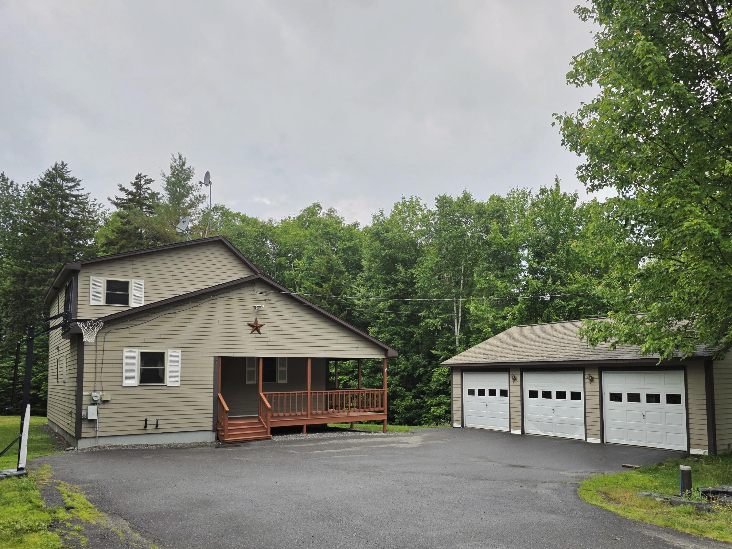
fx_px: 486
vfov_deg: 58.9
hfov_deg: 73.9
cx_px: 366
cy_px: 274
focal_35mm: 23
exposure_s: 1/5000
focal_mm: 6.3
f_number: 1.7
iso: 80
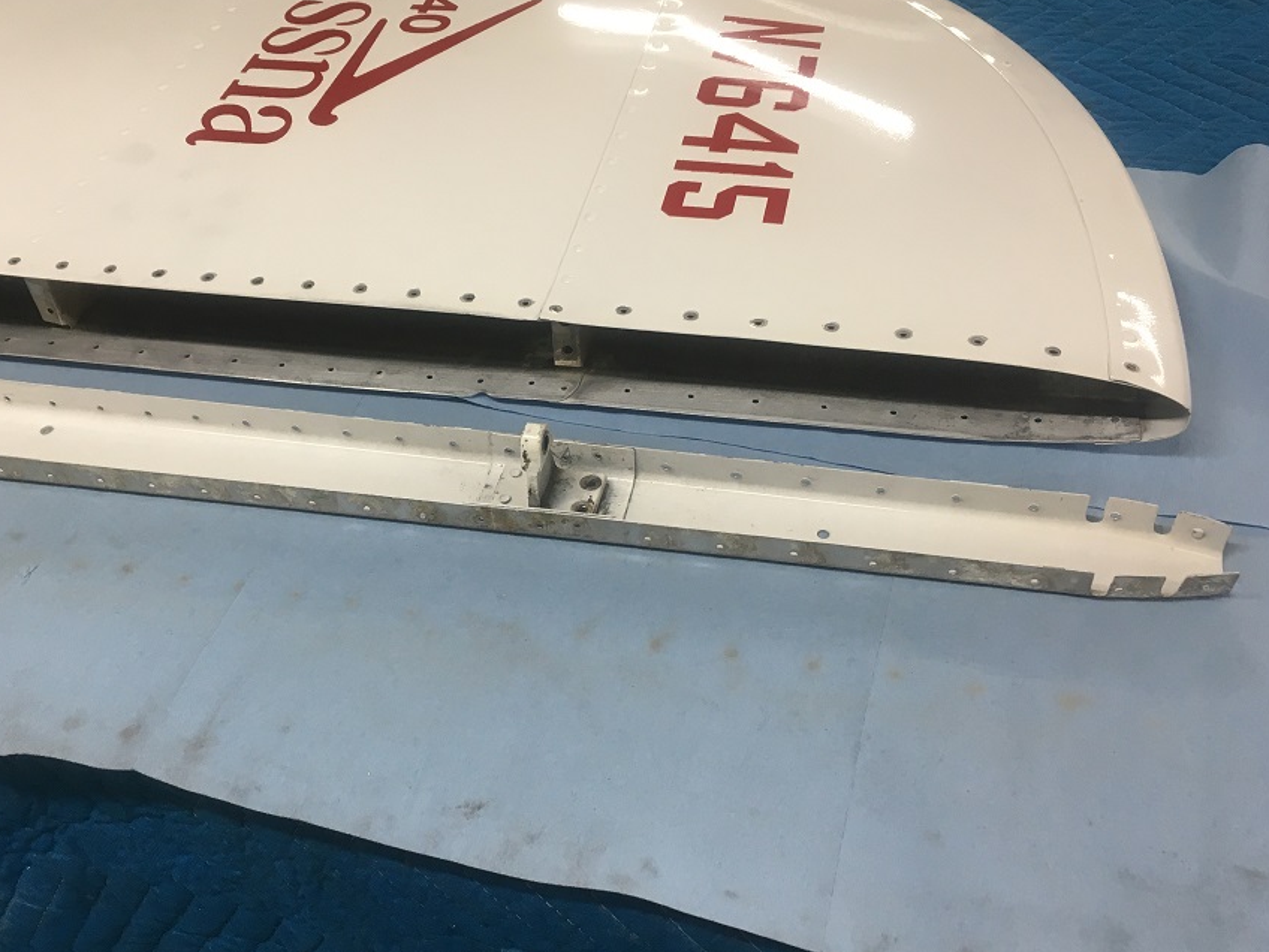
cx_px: 533
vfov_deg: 40.7
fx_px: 1283
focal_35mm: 35
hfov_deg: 52.4
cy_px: 495
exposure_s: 1/30
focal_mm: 4.15
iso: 32
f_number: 2.2
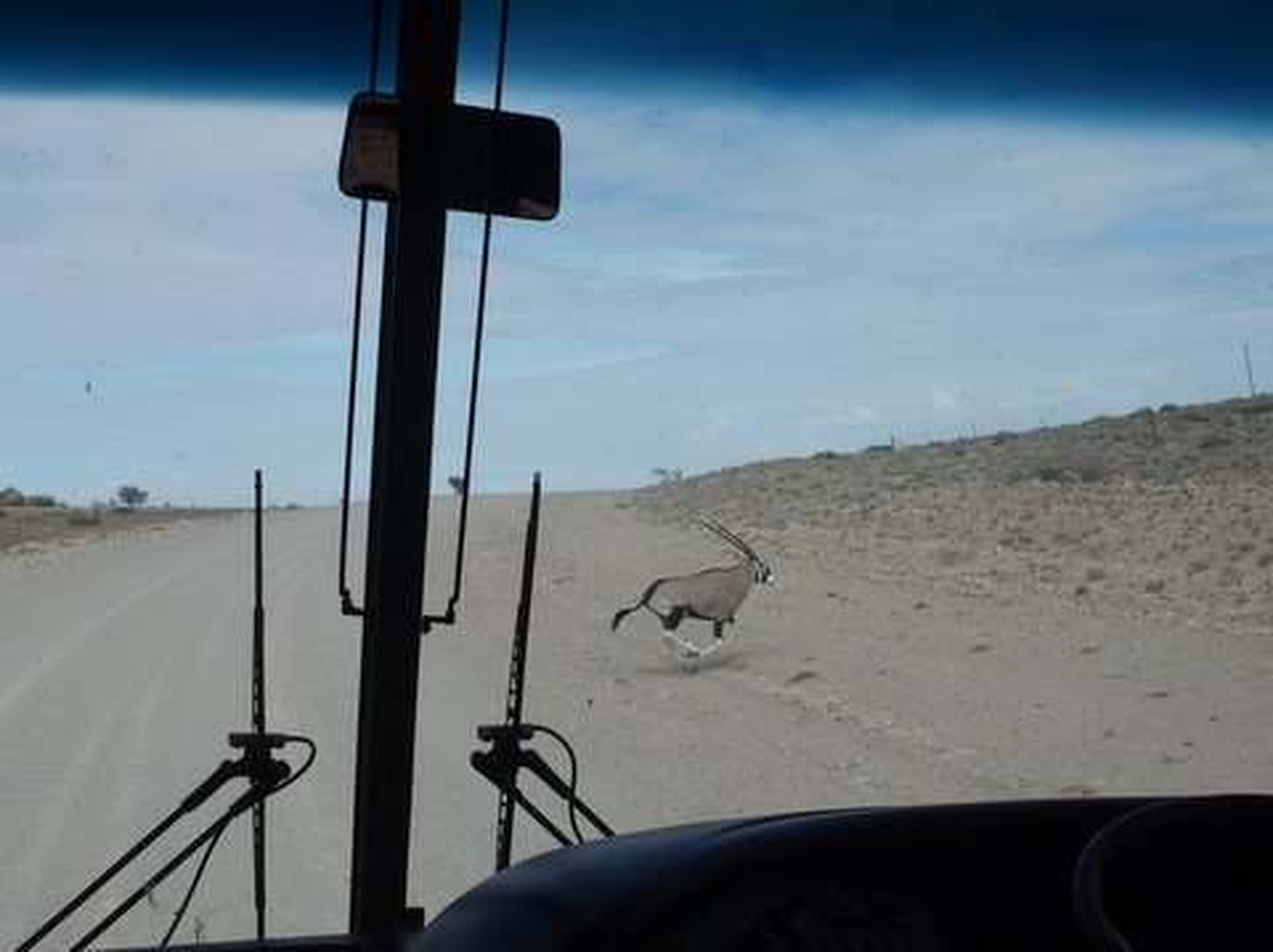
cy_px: 476
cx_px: 636
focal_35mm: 38
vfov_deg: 37.7
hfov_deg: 49.0
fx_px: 1396
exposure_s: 1/640
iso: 100
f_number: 5.6
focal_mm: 8.1
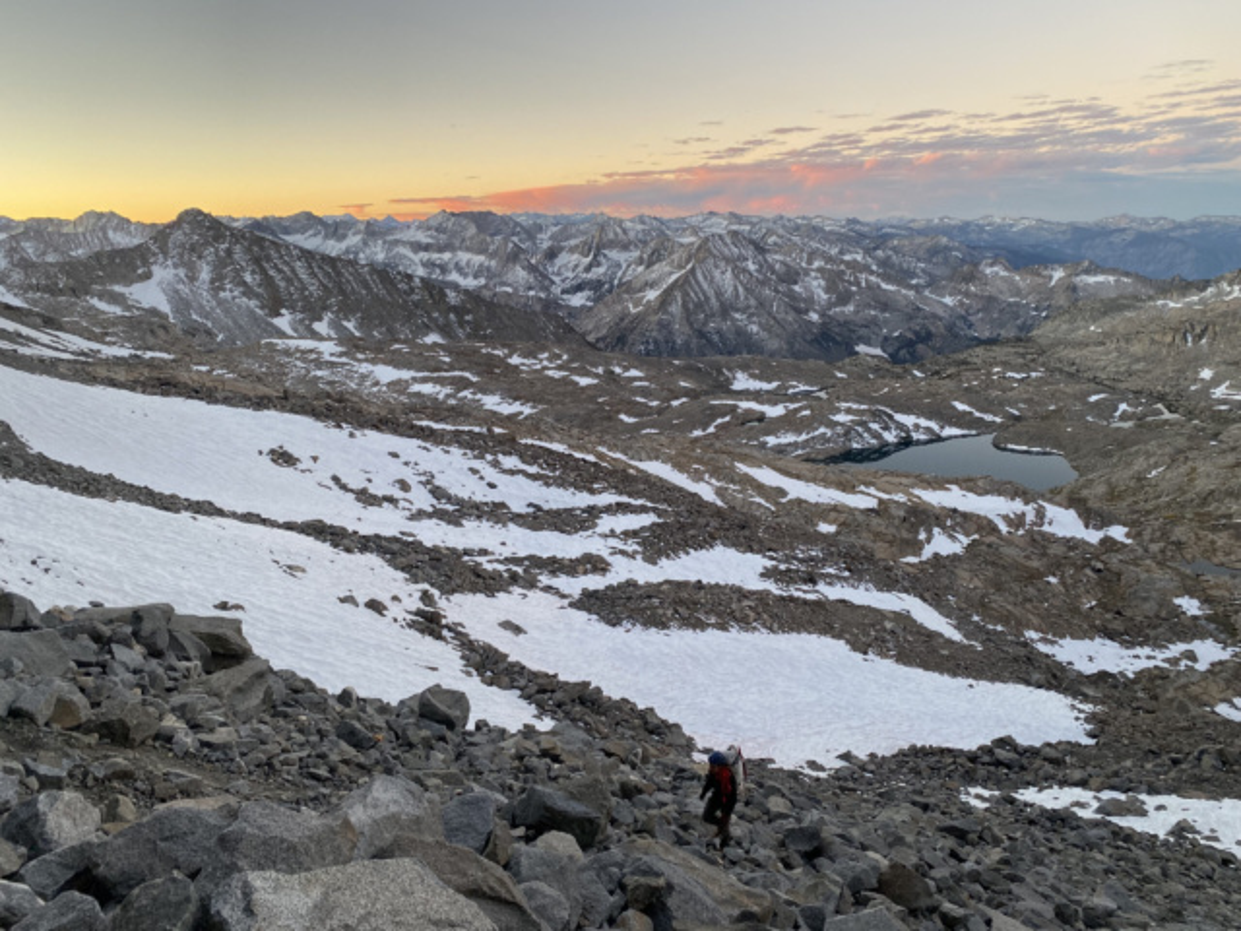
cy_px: 466
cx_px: 620
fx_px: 932
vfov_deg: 53.1
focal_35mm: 26
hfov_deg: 67.3
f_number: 1.8
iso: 125
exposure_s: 1/118
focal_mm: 4.25
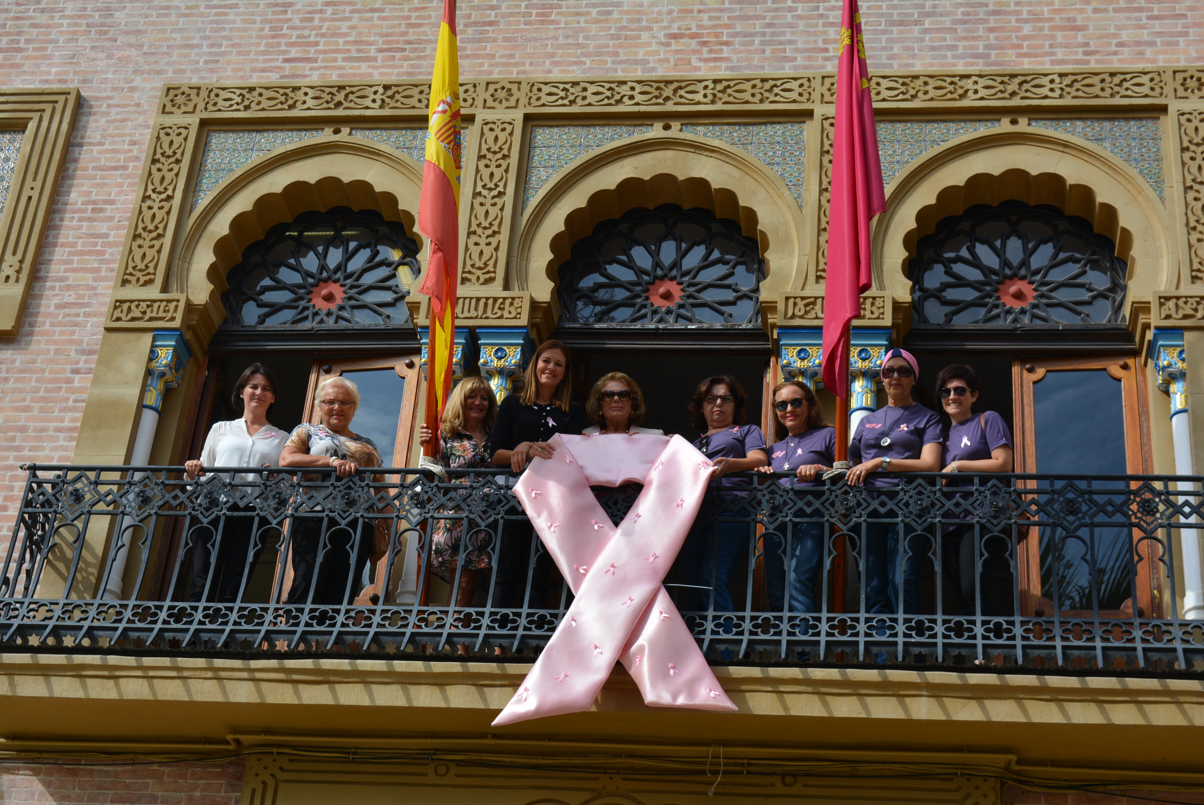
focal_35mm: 63
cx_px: 602
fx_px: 2109
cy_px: 402
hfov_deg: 31.9
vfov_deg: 21.6
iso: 100
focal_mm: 42
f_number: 9
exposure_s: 1/320
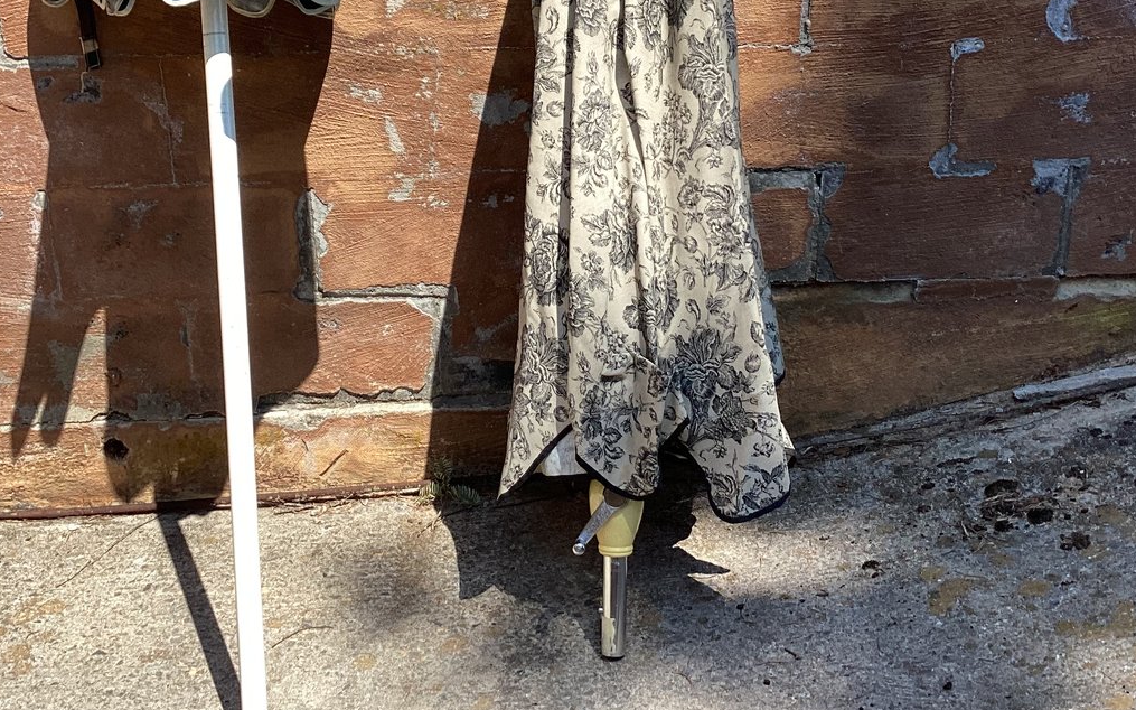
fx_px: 1517
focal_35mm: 49
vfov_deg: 26.1
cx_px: 572
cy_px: 205
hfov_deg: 41.1
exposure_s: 1/668
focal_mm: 3.3
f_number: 2.4
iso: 25
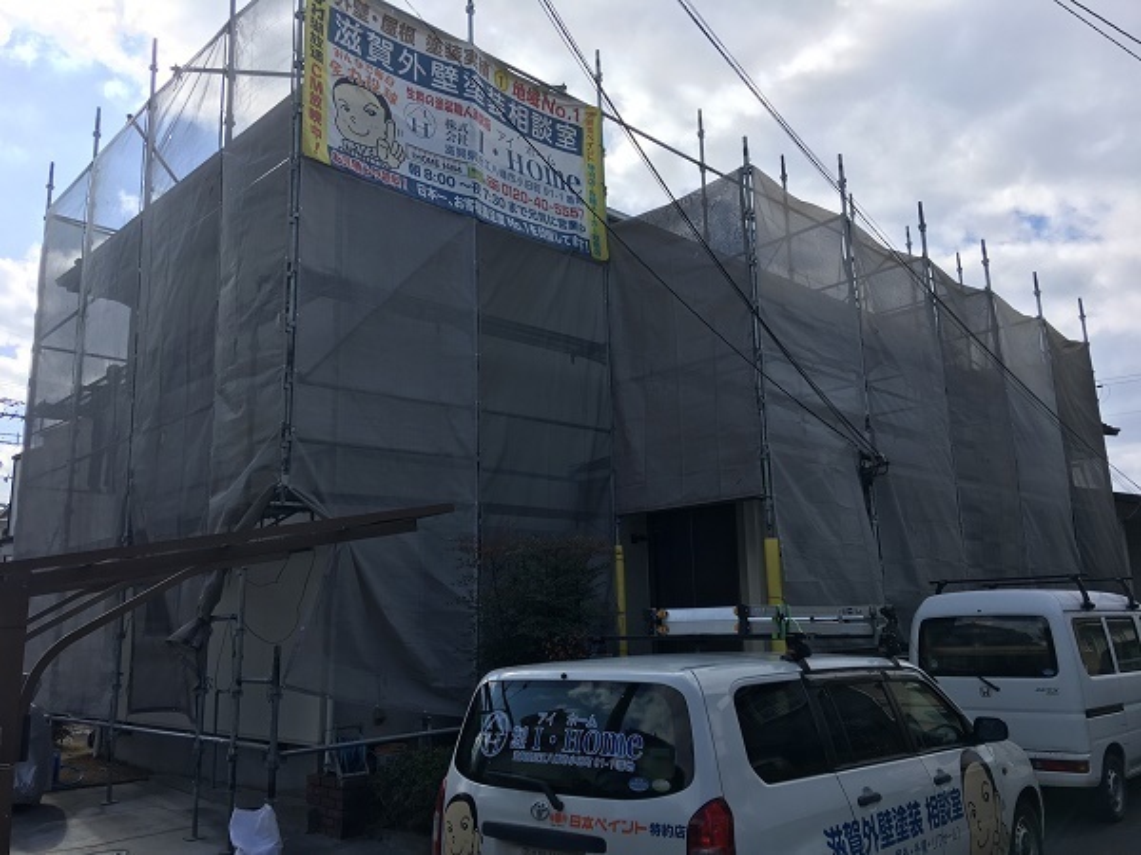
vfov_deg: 48.2
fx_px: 956
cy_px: 428
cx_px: 570
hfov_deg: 61.7
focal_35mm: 29
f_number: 2.2
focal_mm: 4.15
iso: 25
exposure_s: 1/1326
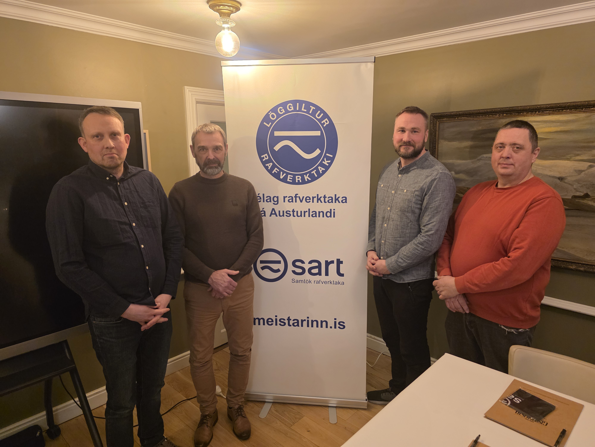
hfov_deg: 73.9
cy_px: 224
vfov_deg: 58.9
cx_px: 298
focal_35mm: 23
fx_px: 395
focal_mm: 6.3
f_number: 1.7
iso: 640
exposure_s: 1/100
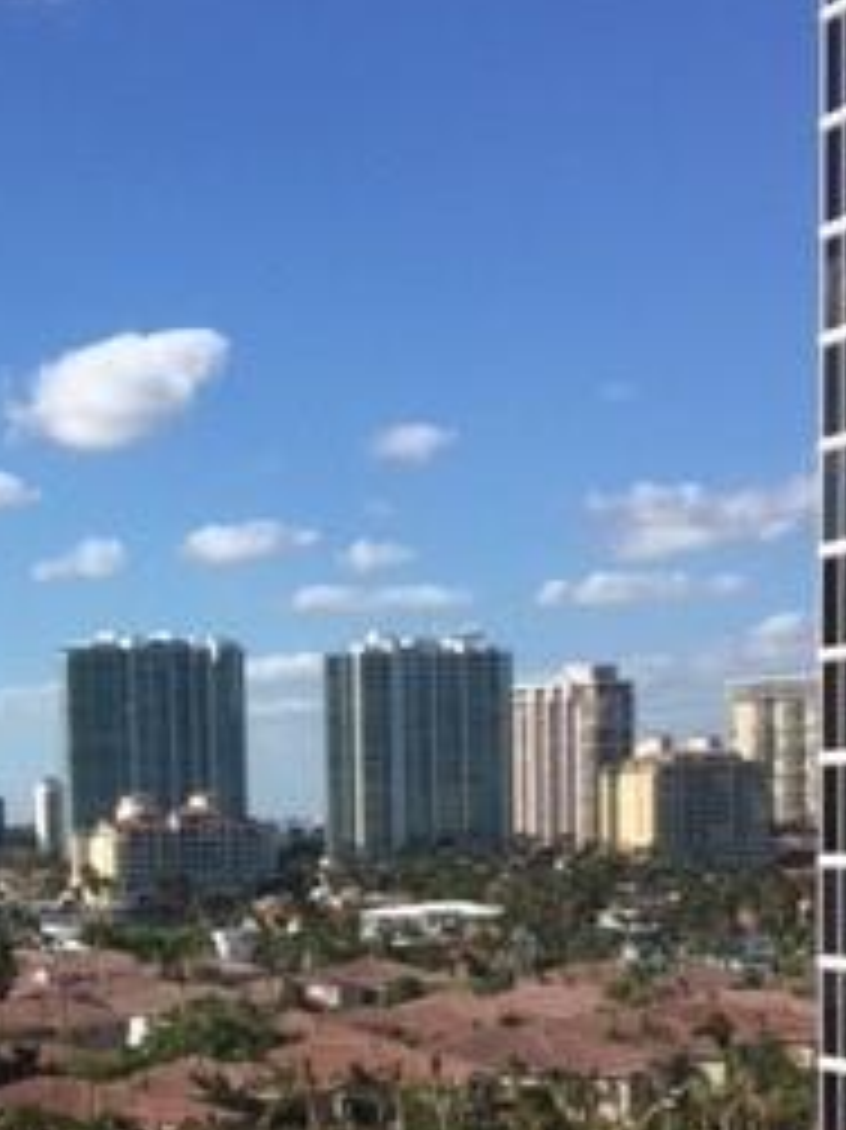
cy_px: 1049
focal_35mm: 74
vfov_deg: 25.4
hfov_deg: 19.4
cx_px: 40
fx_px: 2413
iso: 32
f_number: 2.2
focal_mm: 4.15
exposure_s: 1/2198
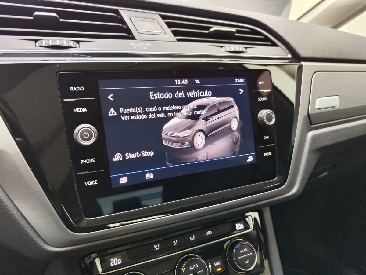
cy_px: 138
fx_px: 243
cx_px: 183
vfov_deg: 58.9
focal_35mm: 23
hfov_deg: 73.9
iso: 344
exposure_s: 1/62.4
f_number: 1.69
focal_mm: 7.01
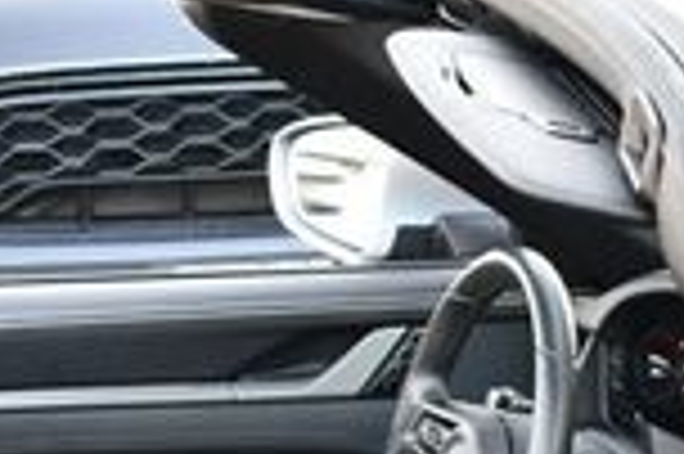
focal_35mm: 152
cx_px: 346
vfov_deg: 8.5
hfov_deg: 13.5
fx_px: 2885
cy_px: 921
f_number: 3.5
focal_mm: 18
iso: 720
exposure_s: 1/250
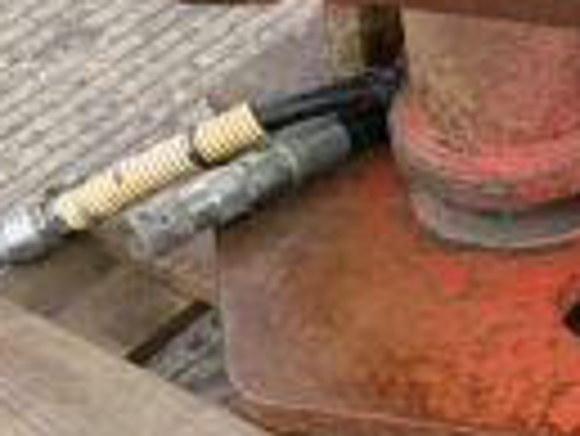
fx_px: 2415
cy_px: 18
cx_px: 1057
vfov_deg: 10.2
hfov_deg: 12.5
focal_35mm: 144
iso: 16
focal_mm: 3
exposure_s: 1/289
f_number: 1.8
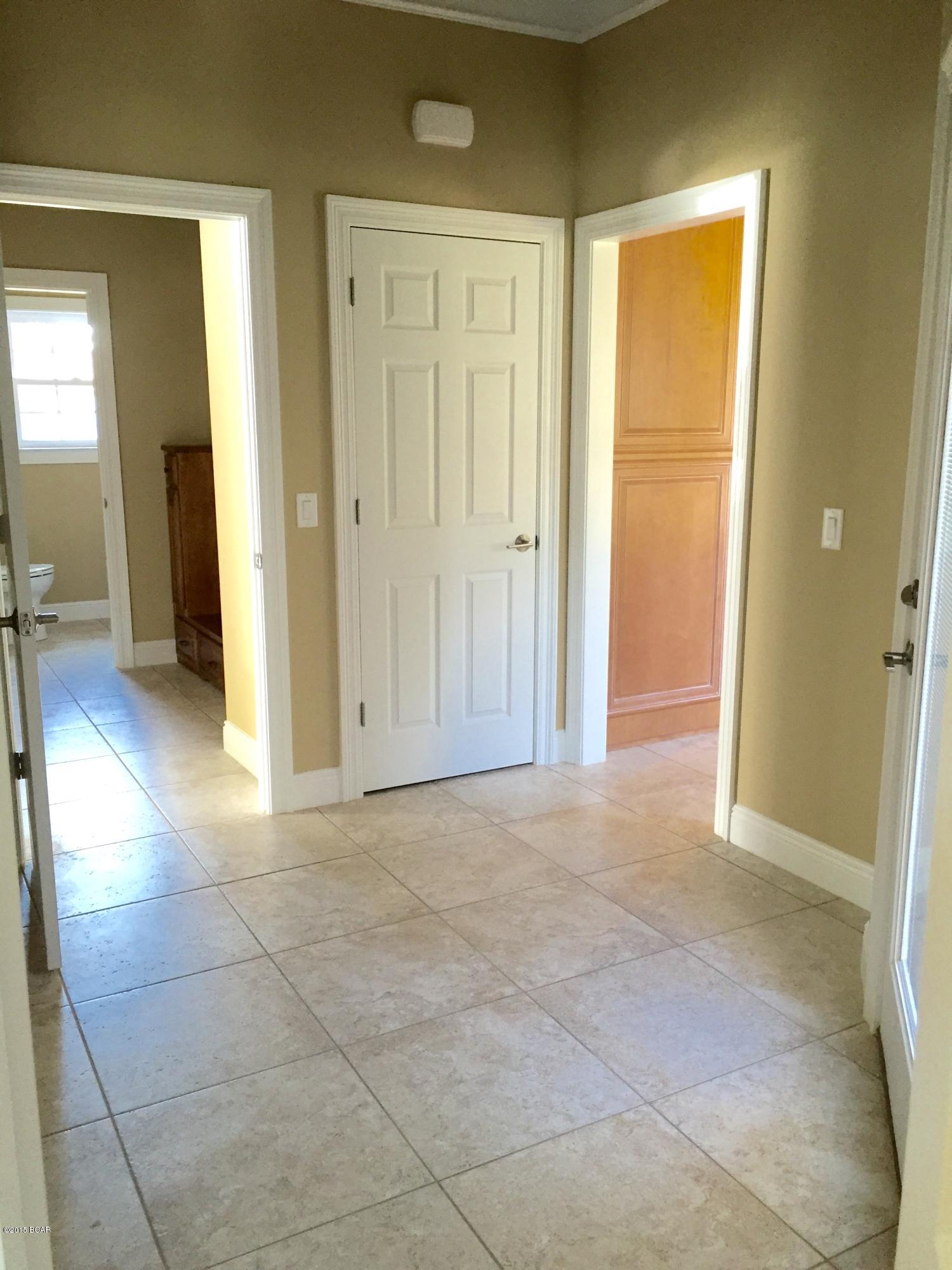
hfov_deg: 48.2
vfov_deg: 61.7
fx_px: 1063
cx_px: 476
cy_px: 635
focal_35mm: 29
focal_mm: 4.15
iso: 125
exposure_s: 1/30
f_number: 2.2
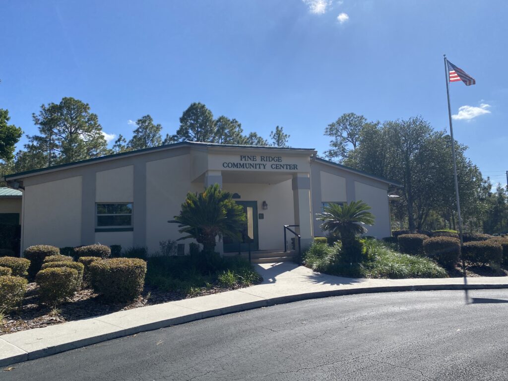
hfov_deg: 67.3
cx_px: 254
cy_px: 190
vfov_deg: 53.1
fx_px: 382
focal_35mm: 26
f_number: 1.8
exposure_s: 1/3497
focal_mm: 4.25
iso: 32
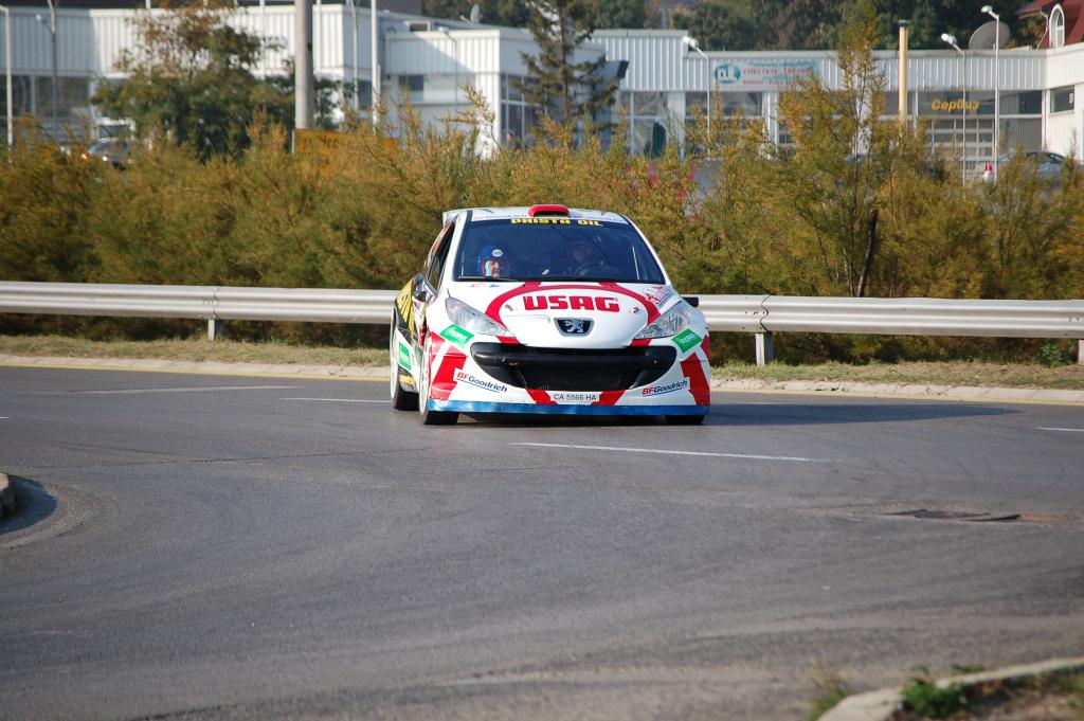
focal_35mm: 202
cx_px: 542
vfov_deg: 6.8
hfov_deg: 10.2
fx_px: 6092
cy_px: 360
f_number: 5
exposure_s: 1/1000
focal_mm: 135
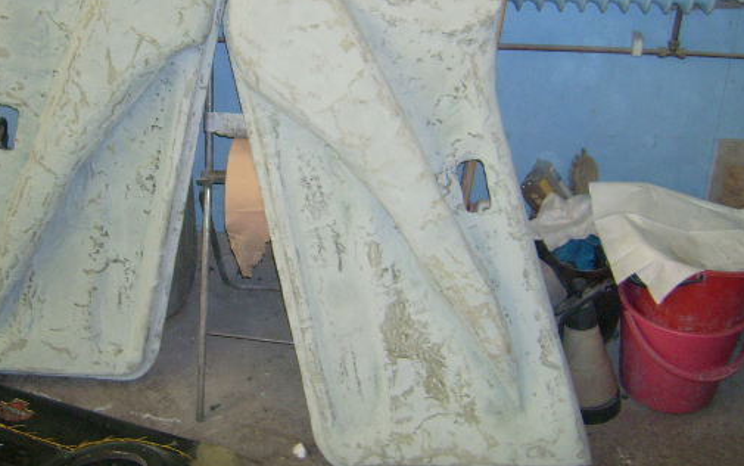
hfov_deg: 42.3
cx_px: 277
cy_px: 162
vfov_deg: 27.3
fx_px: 953
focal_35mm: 47
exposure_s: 1/60
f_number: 2.8
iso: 100
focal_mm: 5.95
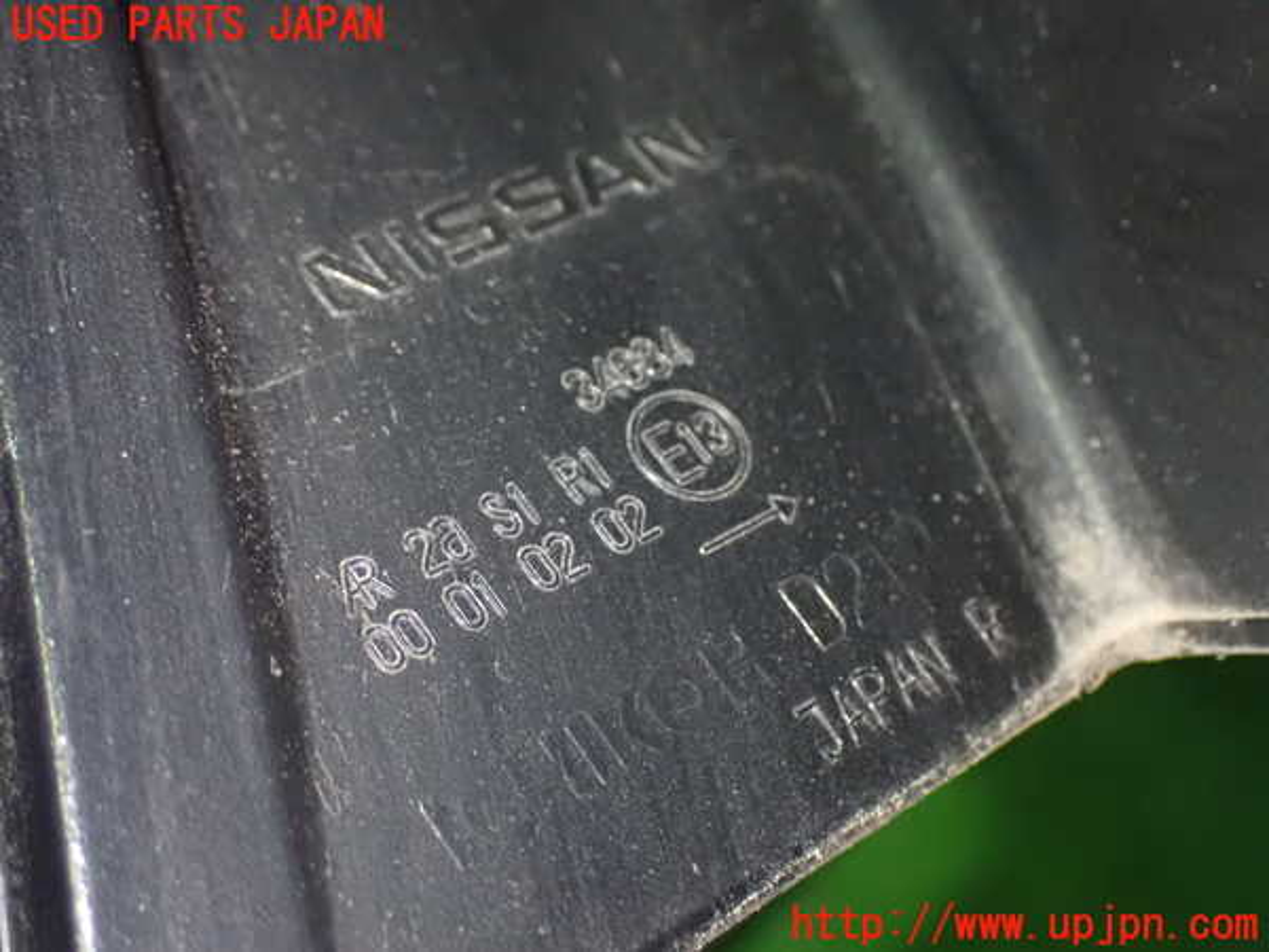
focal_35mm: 58
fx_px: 2126
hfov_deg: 33.2
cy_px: 476
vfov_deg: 25.2
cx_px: 634
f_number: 3.5
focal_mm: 10.35
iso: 1600
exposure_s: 1/50
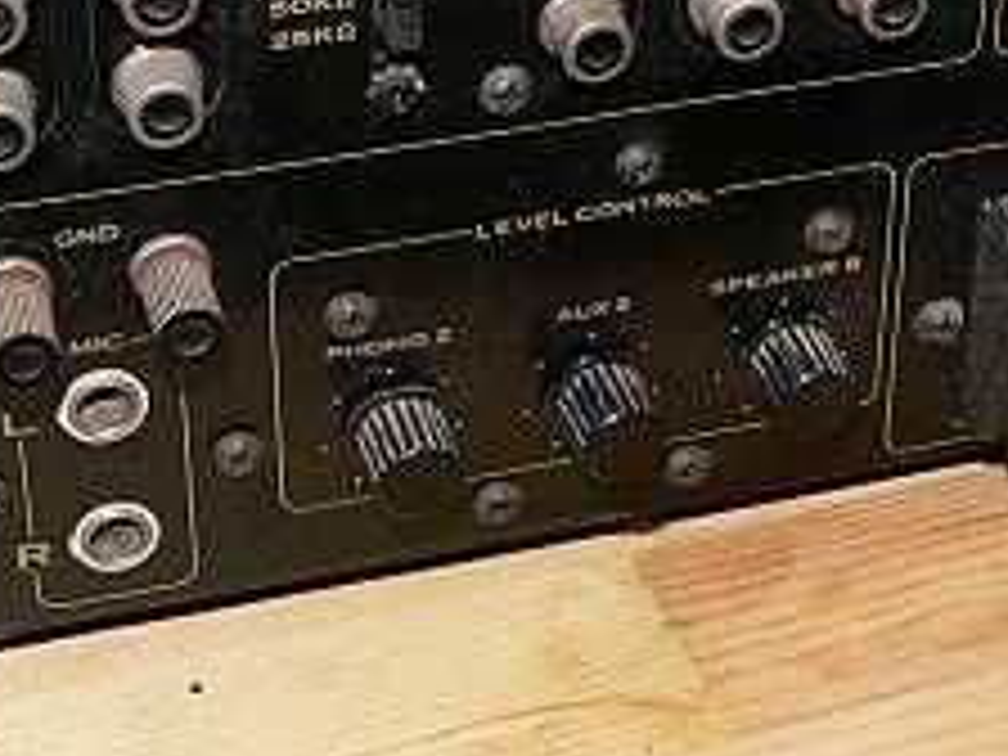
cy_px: 45
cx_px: 1084
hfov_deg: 18.4
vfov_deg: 14.2
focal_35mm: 103
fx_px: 2999
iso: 100
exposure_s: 1/60
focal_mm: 6
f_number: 2.8
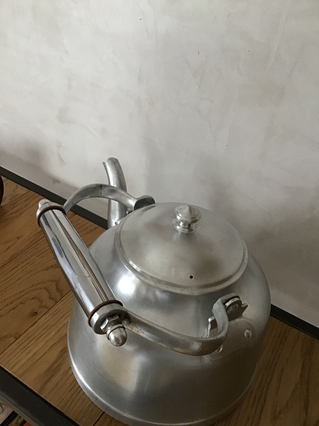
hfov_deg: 45.4
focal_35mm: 31
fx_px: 381
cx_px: 160
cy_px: 213
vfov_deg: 58.4
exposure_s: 1/20
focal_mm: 3.3
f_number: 2.4
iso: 200
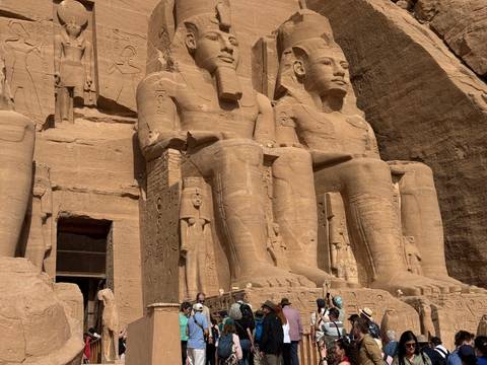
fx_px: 675
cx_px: 244
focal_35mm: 48
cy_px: 182
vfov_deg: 30.3
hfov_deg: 39.7
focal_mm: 6.76
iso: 64
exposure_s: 1/9009
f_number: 1.78
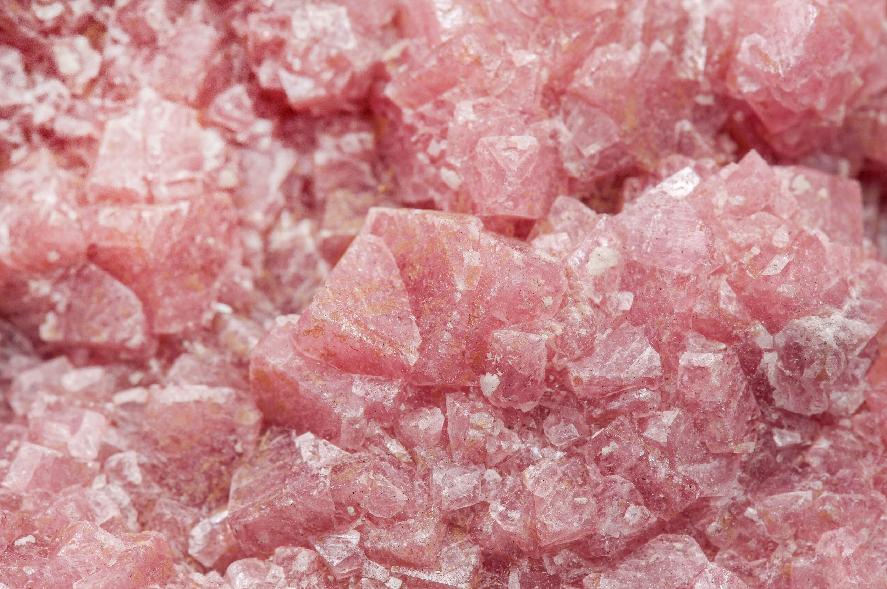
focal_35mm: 90
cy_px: 294
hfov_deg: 22.6
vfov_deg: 15.1
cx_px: 444
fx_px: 2215
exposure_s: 1/2.5
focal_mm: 60
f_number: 25
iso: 250
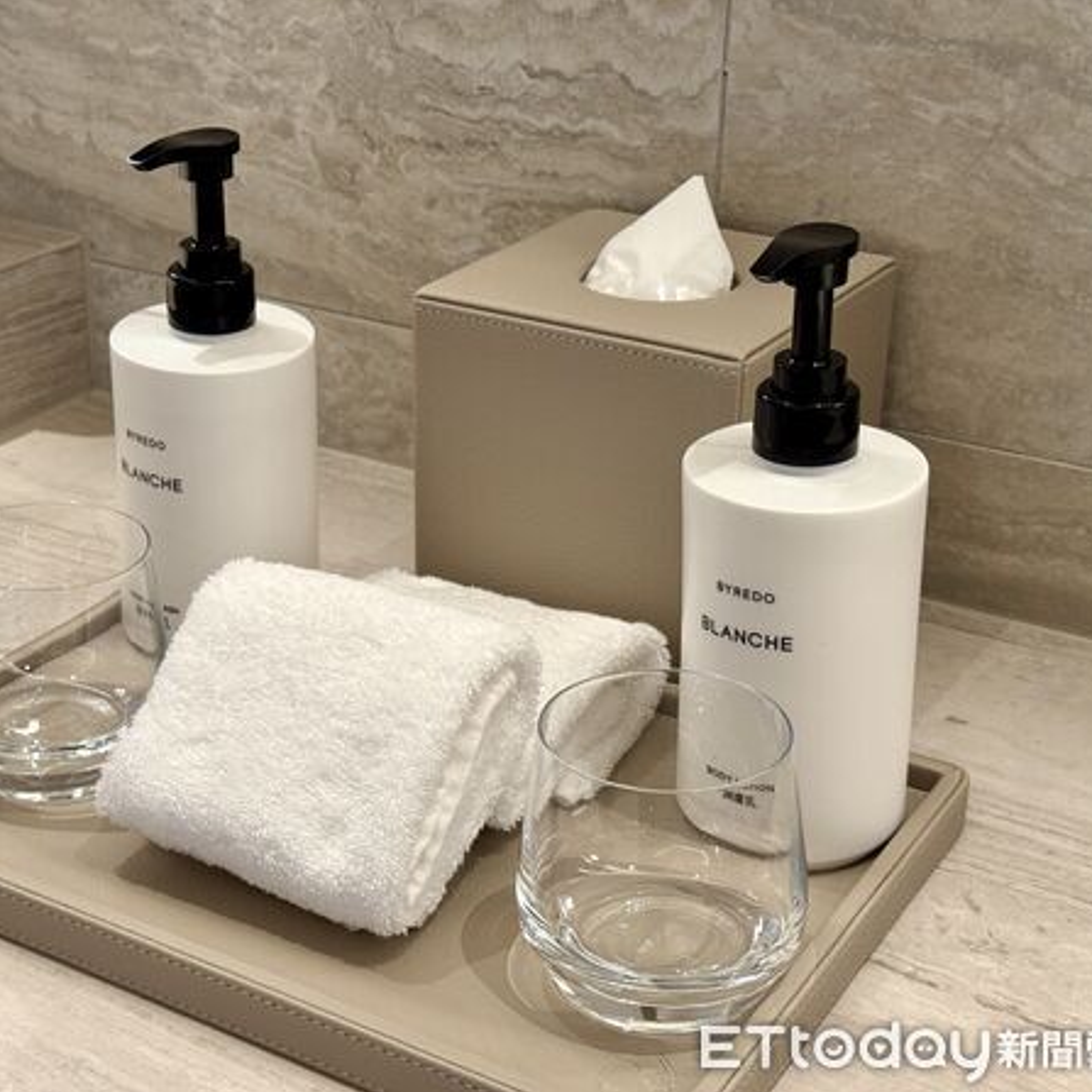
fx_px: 2034
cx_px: 413
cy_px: 547
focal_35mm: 57
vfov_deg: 30.0
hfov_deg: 29.9
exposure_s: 1/57
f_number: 1.78
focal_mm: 6.76
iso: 160
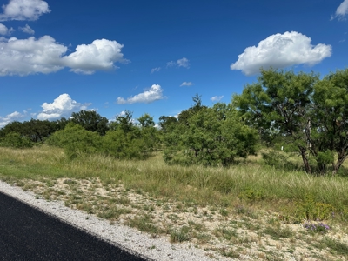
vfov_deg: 56.8
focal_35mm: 24
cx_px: 174
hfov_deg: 71.6
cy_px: 130
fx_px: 241
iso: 80
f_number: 1.78
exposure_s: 1/6211
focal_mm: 6.86
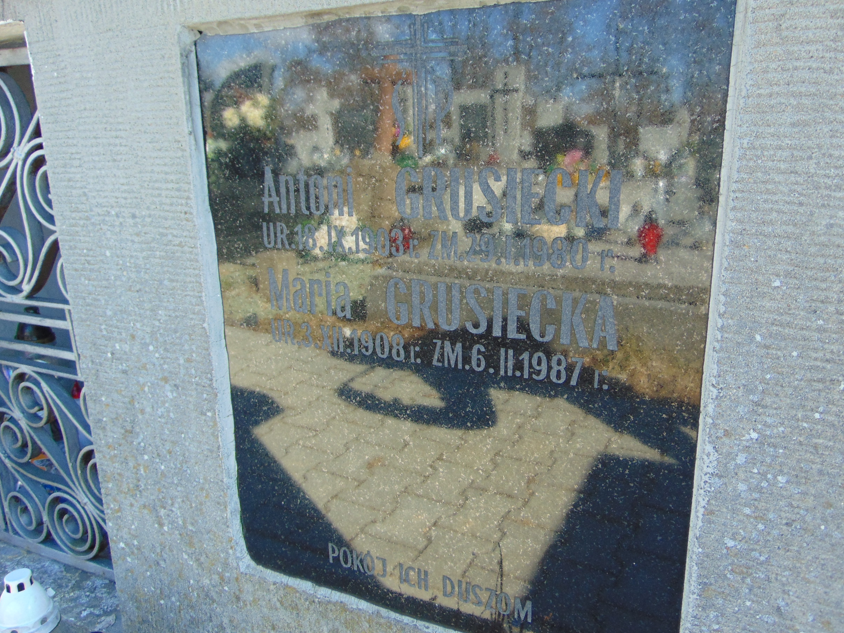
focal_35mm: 27
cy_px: 317
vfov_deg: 51.4
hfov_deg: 65.2
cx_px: 455
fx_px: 658
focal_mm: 4.5
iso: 80
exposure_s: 1/125
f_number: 3
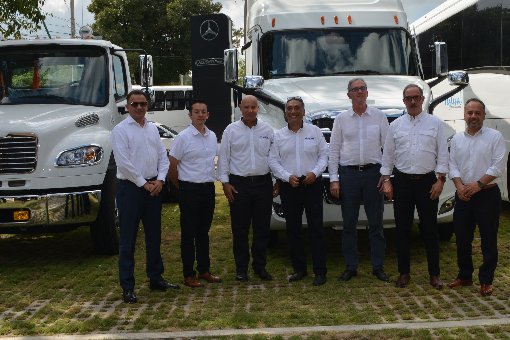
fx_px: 652
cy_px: 127
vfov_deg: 29.1
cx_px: 275
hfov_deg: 42.7
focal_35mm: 46
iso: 100
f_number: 9
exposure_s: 1/200
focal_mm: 22
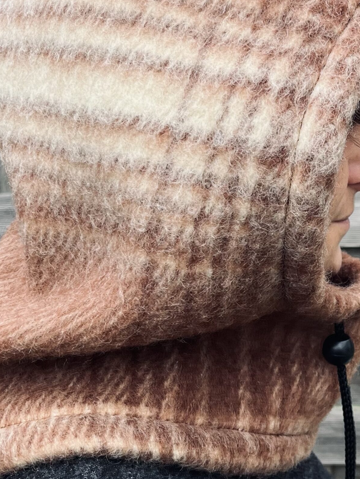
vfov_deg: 44.6
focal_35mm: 42
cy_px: 196
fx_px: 582
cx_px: 192
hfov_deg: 34.3
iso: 40
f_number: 1.6
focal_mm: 5.1
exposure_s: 1/232
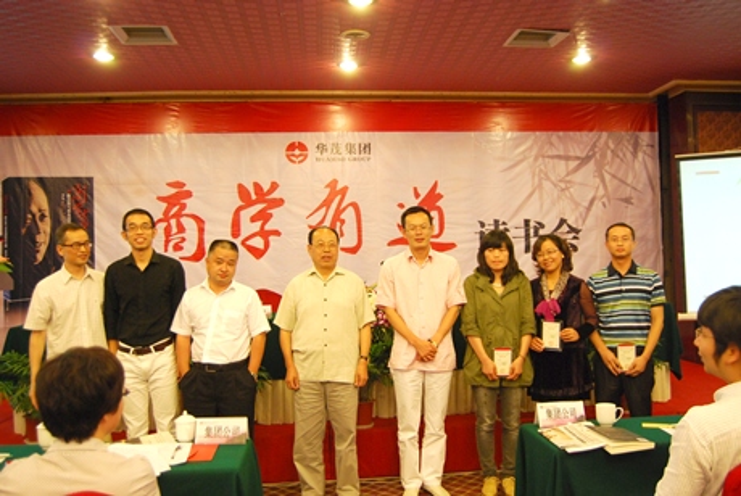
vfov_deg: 40.1
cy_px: 248
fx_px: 680
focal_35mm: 33
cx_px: 370
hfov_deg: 57.2
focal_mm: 22
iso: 800
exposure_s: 1/30
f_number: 3.8
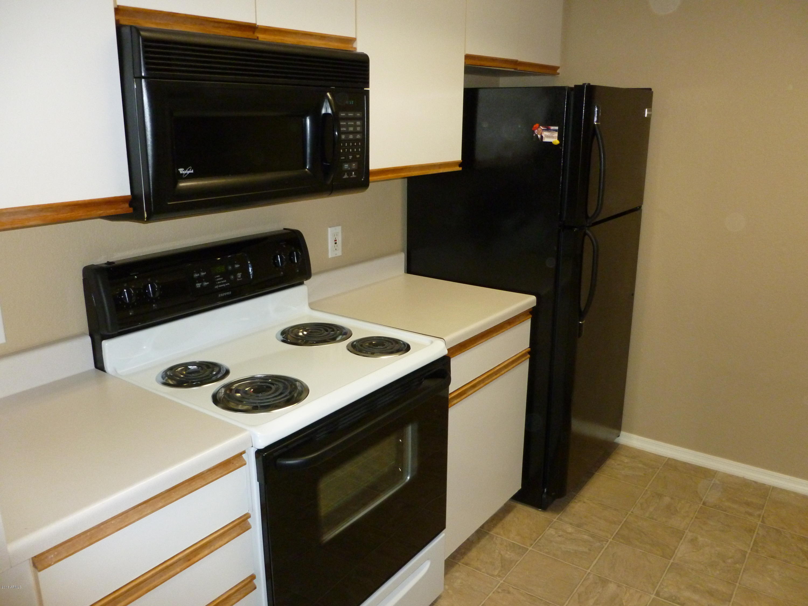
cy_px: 303
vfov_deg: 49.7
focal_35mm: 28
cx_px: 404
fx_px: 654
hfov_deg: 63.4
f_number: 3.3
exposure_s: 1/60
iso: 400
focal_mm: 5
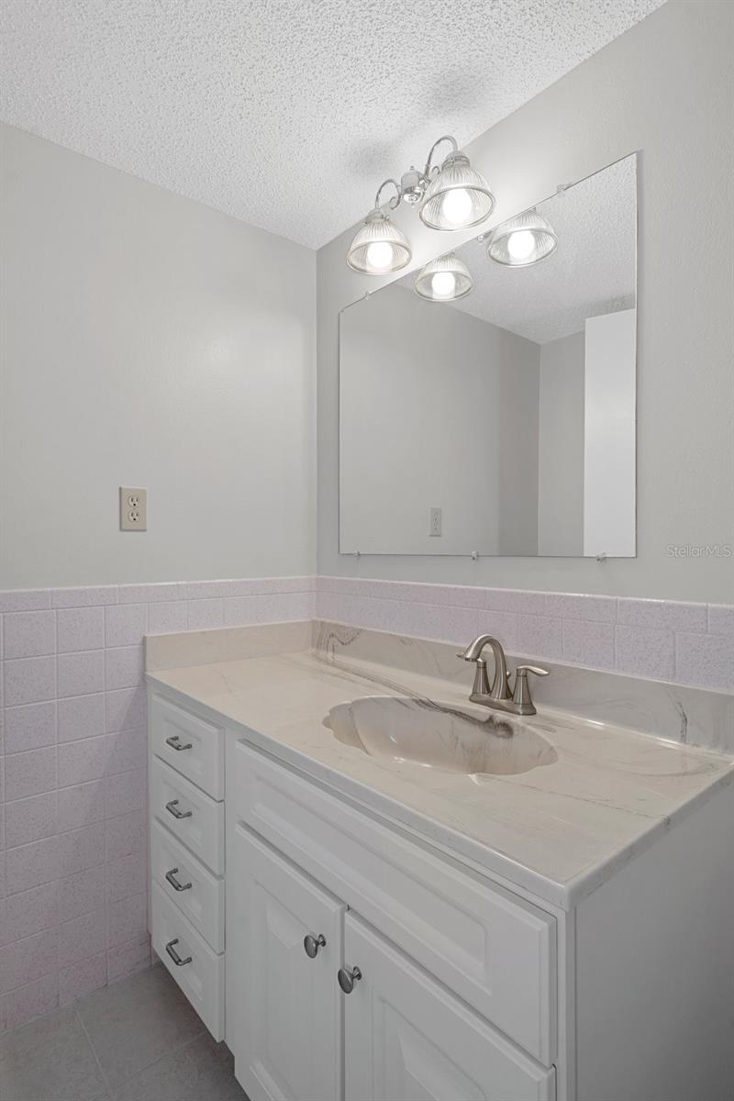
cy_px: 550
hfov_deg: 67.4
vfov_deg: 90.0
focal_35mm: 18
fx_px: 550
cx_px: 367
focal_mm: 18
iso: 320
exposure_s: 1/8
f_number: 8
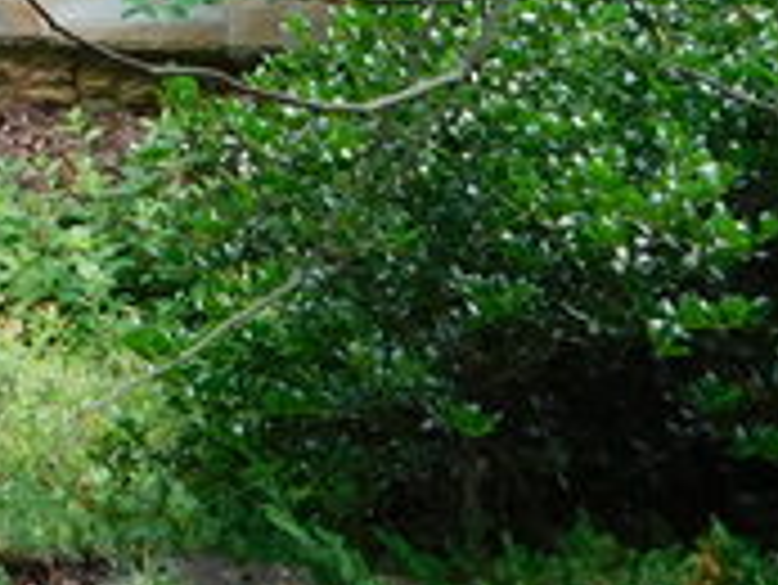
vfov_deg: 13.7
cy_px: -238
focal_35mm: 103
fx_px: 2317
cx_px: -11
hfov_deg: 18.5
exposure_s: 1/100
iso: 125
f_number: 3
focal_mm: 4
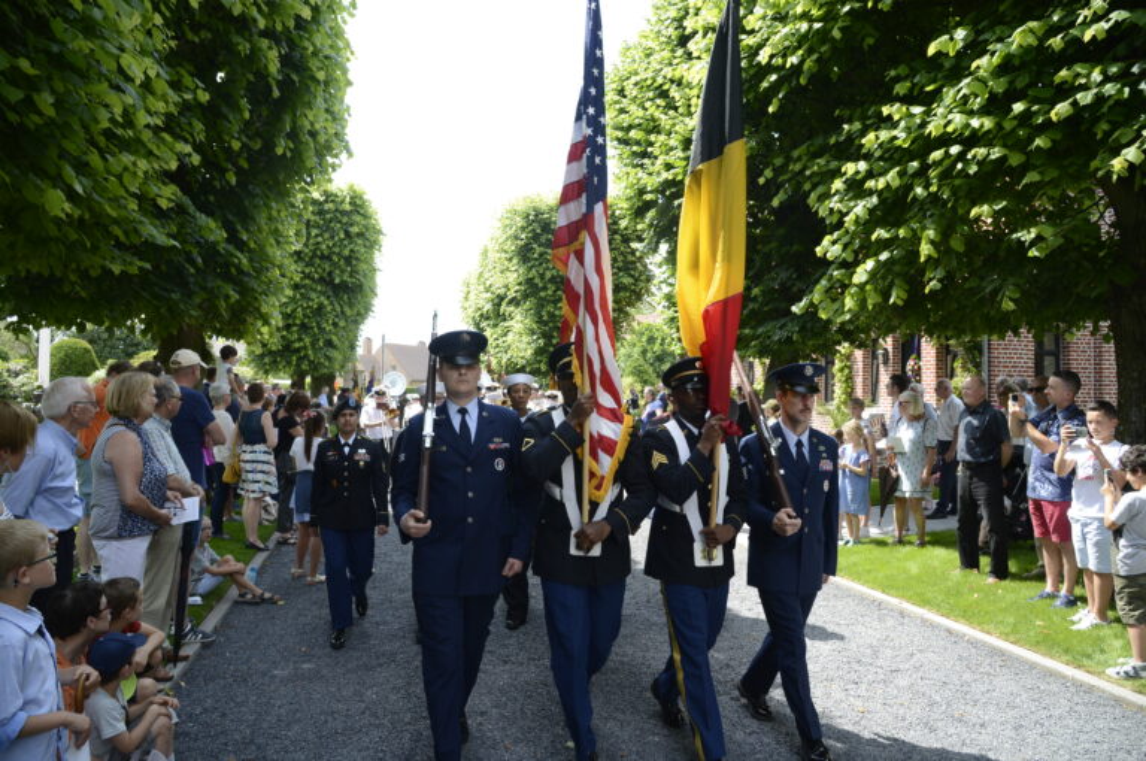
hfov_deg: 73.8
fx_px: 763
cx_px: 573
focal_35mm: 24
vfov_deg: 53.0
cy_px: 380
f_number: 7.1
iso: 640
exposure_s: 1/400
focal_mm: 24
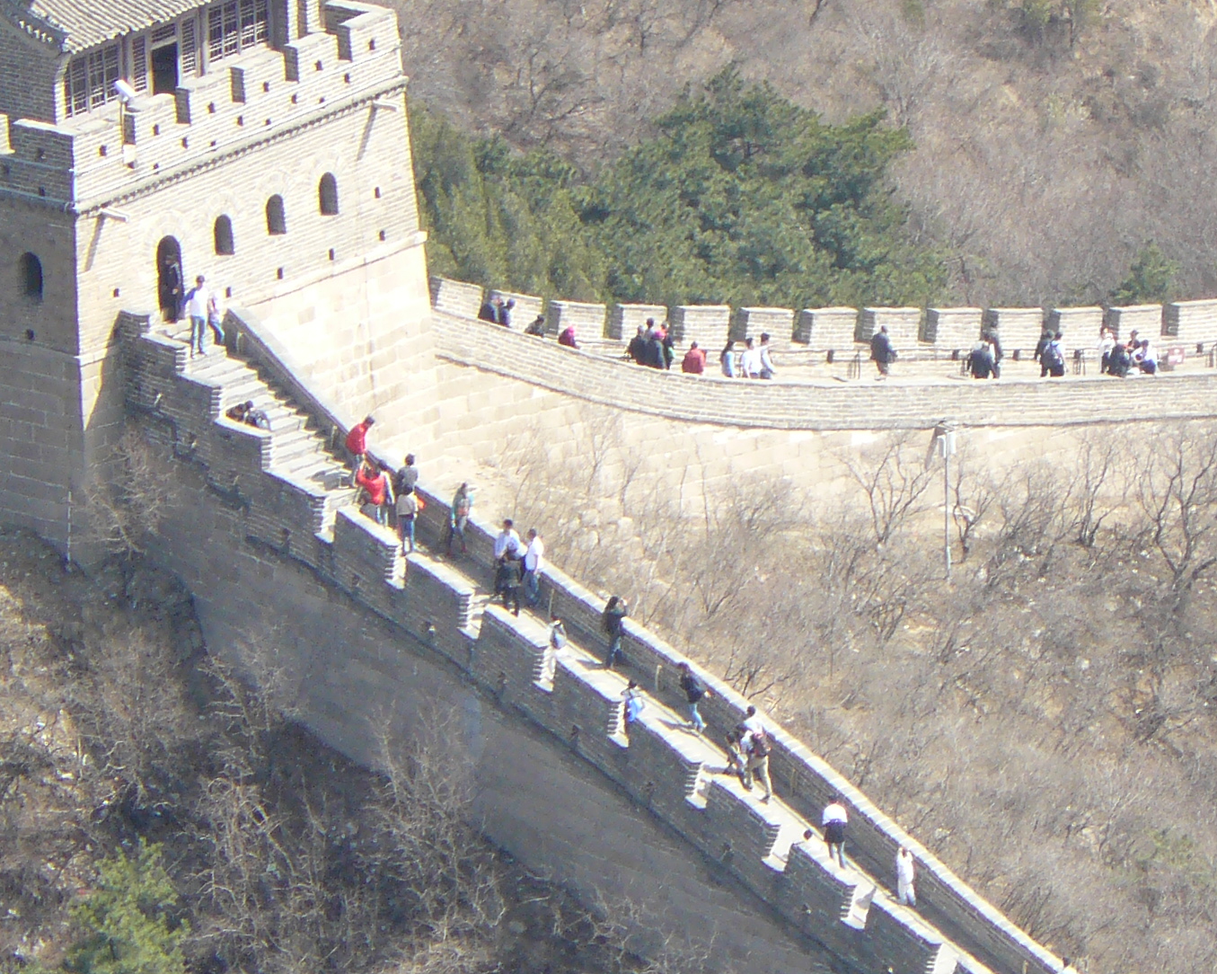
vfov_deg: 3.1
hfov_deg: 3.9
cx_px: 726
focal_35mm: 500
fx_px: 18009
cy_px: 328
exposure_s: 1/200
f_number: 4
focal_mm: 37.7
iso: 100
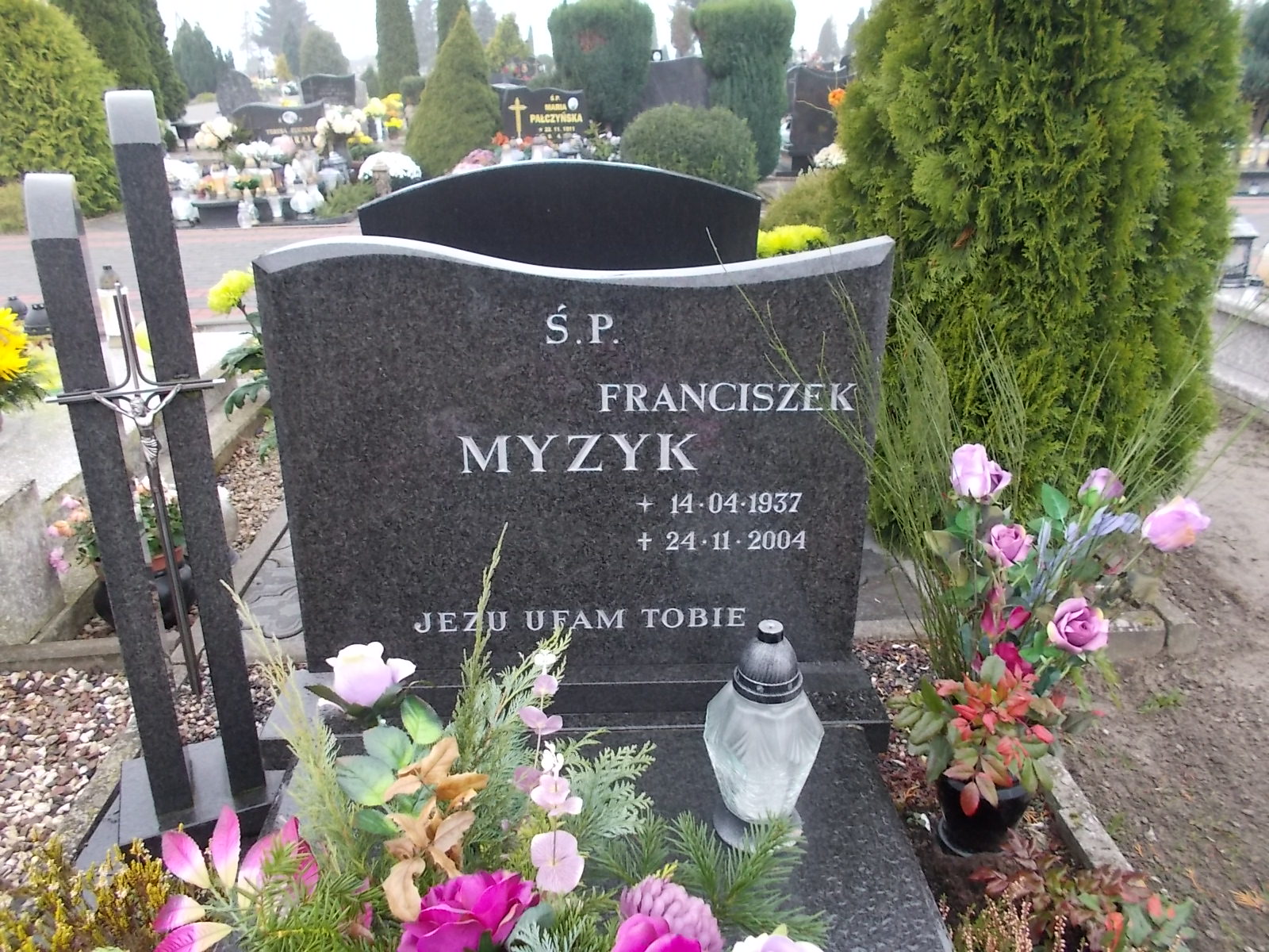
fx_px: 953
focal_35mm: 26
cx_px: 634
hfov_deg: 67.3
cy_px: 476
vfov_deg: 53.1
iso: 160
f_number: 3.2
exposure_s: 1/25
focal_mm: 4.6
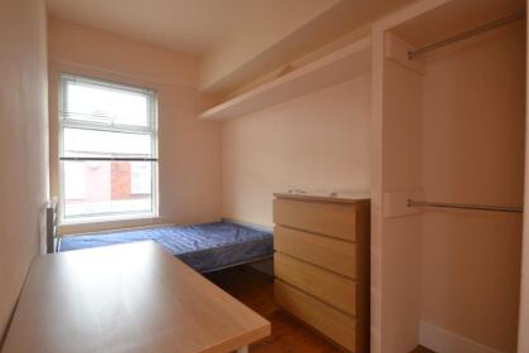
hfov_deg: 93.3
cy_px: 181
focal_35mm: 17
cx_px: 261
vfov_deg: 70.4
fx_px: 250
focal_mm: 10
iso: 400
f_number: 4.5
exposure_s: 1/80
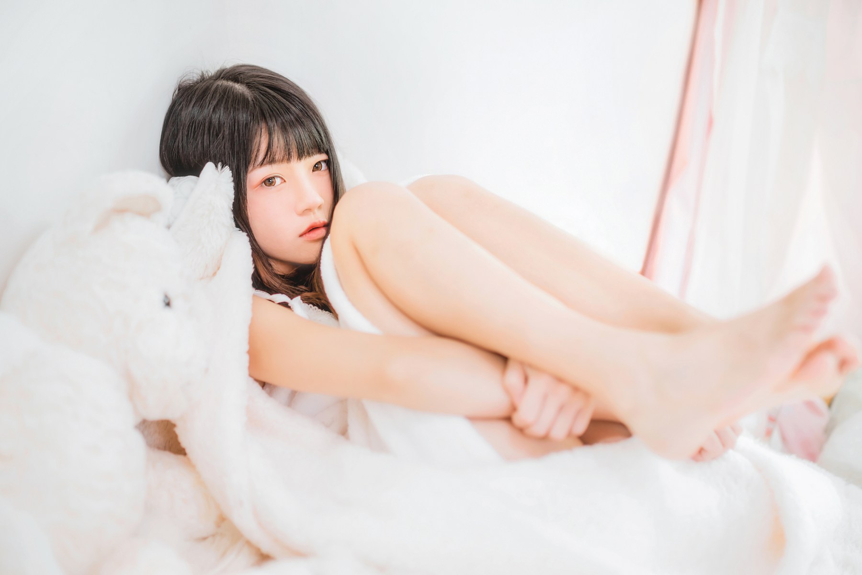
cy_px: 288
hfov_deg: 39.6
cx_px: 431
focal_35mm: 50
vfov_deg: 27.0
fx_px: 1197
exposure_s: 1/160
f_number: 1.4
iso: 250
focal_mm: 50
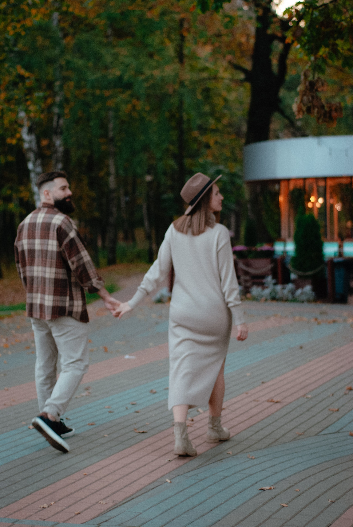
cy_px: 264
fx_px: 1100
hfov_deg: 18.2
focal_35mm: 75
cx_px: 176
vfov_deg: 27.0
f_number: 2.2
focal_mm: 50
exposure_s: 1/125
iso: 100
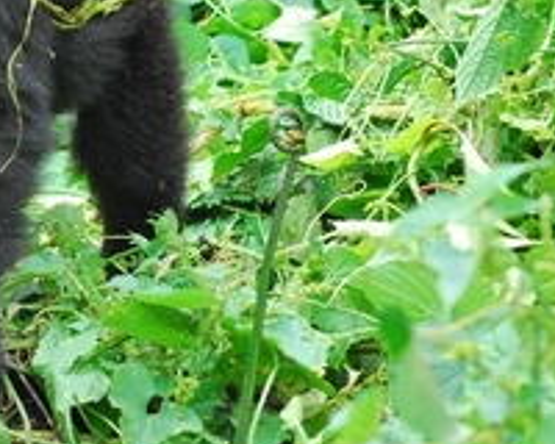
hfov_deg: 5.6
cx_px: -89
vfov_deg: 4.5
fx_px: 5683
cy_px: 43
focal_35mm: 346
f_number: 6.3
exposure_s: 1/640
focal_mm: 82
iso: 1600
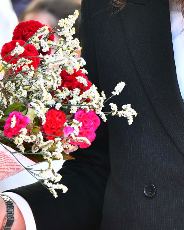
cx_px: 150
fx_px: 2915
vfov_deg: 4.5
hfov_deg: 3.6
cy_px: 29
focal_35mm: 428
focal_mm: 145
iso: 640
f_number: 6.3
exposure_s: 1/320
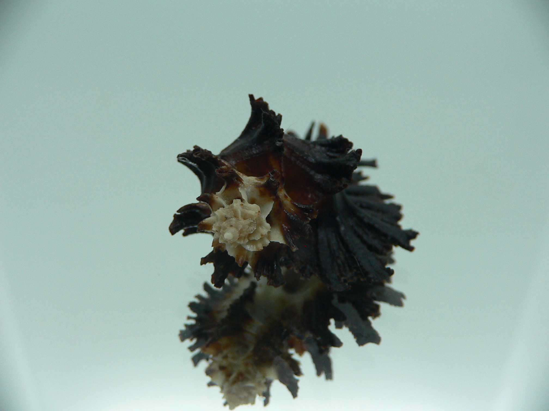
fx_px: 555
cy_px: 206
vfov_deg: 40.7
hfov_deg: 52.6
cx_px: 274
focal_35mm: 35
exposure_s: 1/60
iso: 80
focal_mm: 4.6
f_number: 2.8
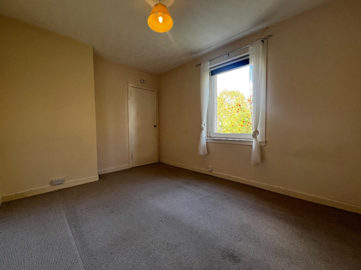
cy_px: 135
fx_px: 136
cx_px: 180
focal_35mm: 13
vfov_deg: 89.9
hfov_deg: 106.2
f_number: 1.8
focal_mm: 1.57
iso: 125
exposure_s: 1/99
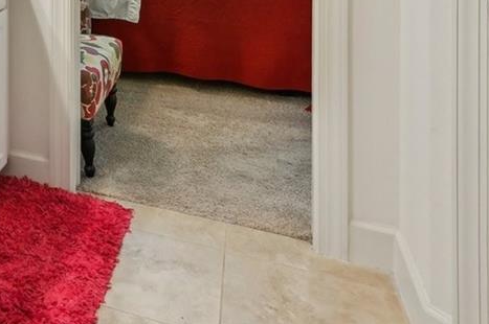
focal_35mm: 48
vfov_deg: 23.8
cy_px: -122
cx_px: -76
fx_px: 651
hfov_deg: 34.3
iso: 400
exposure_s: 1/40
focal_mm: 14
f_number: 8
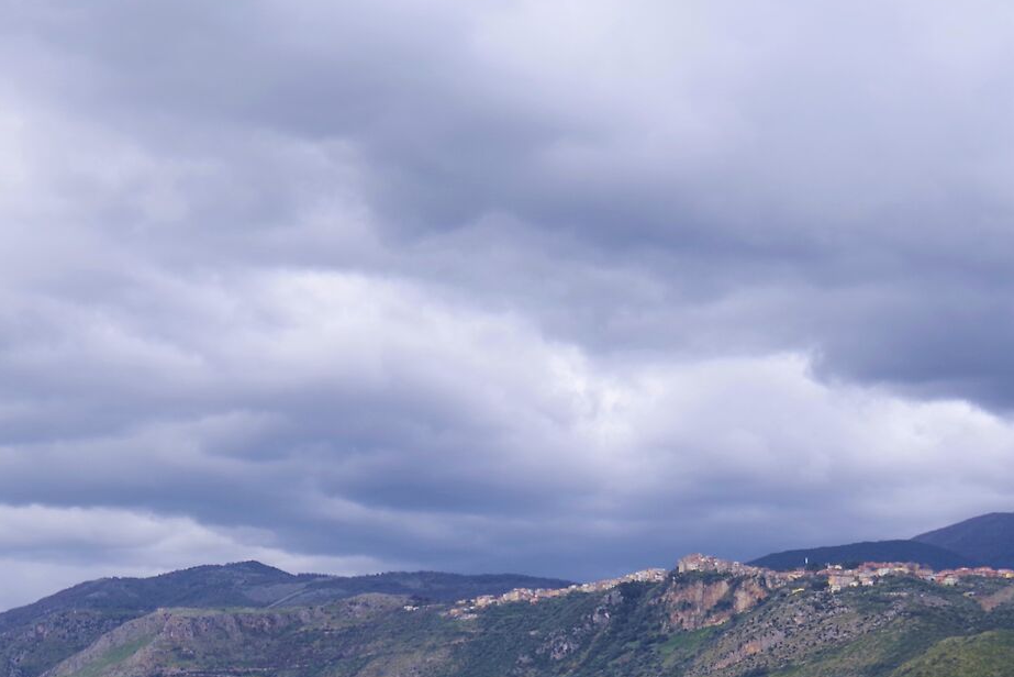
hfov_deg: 25.8
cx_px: 700
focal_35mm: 78
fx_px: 2198
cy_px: 695
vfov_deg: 17.1
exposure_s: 1/50
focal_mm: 30
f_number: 8
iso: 100
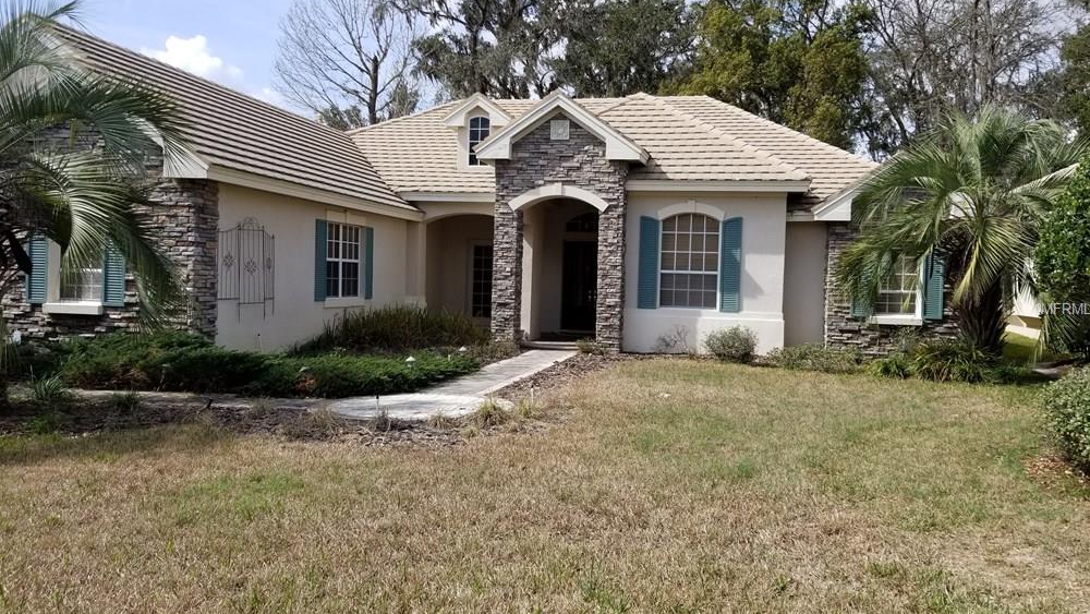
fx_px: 838
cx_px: 549
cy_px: 310
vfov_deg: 40.2
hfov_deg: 66.1
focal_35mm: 29
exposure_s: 1/2488
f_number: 1.7
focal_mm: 4.25
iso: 50
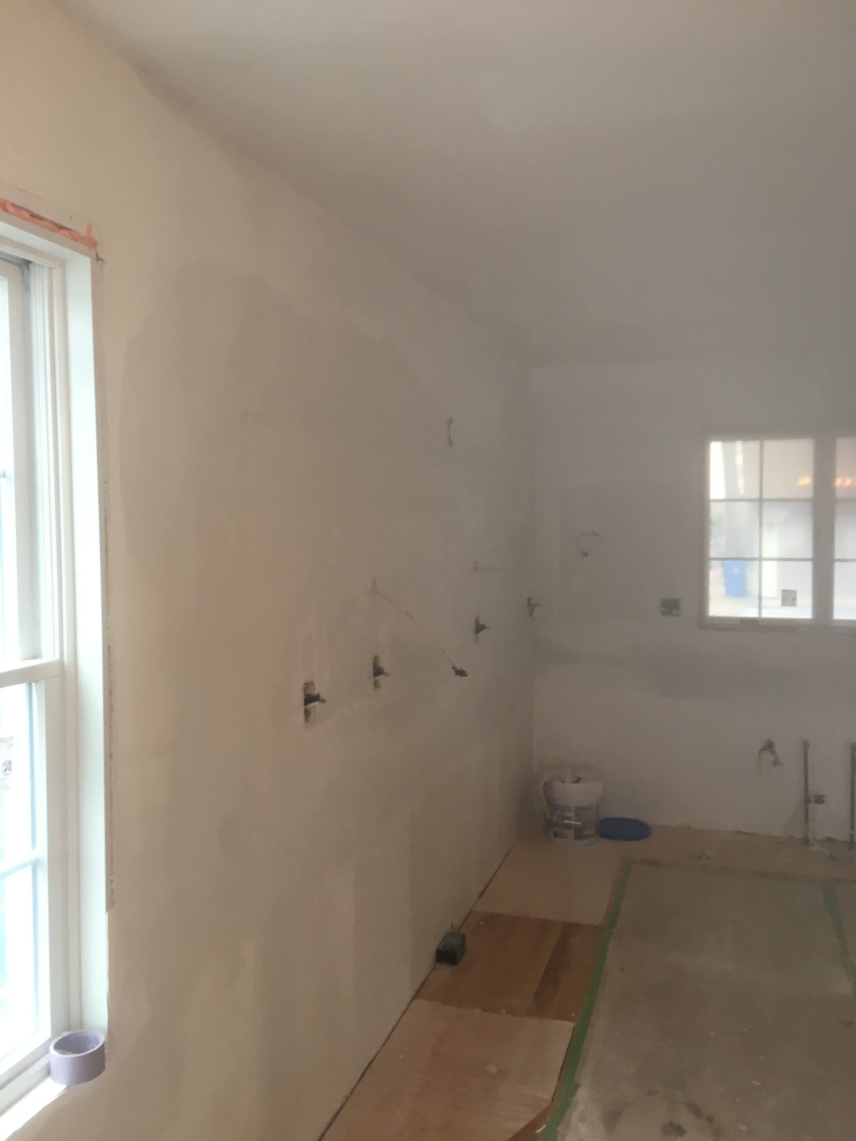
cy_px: 570
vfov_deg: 61.7
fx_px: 956
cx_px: 428
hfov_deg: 48.2
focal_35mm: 29
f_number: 2.2
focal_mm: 4.15
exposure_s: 1/30
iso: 50
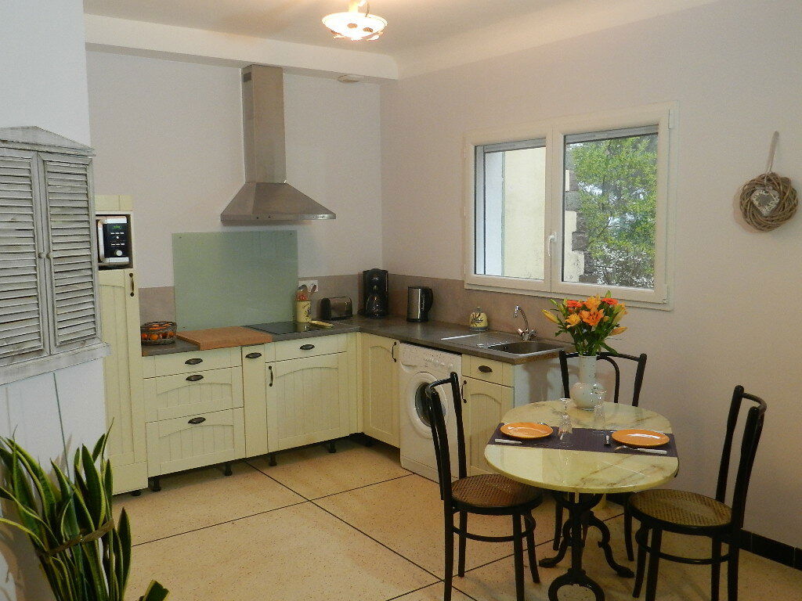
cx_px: 401
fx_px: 741
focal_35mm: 32
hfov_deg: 56.8
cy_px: 300
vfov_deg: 44.2
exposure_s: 1/15
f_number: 3.7
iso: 400
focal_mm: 5.6
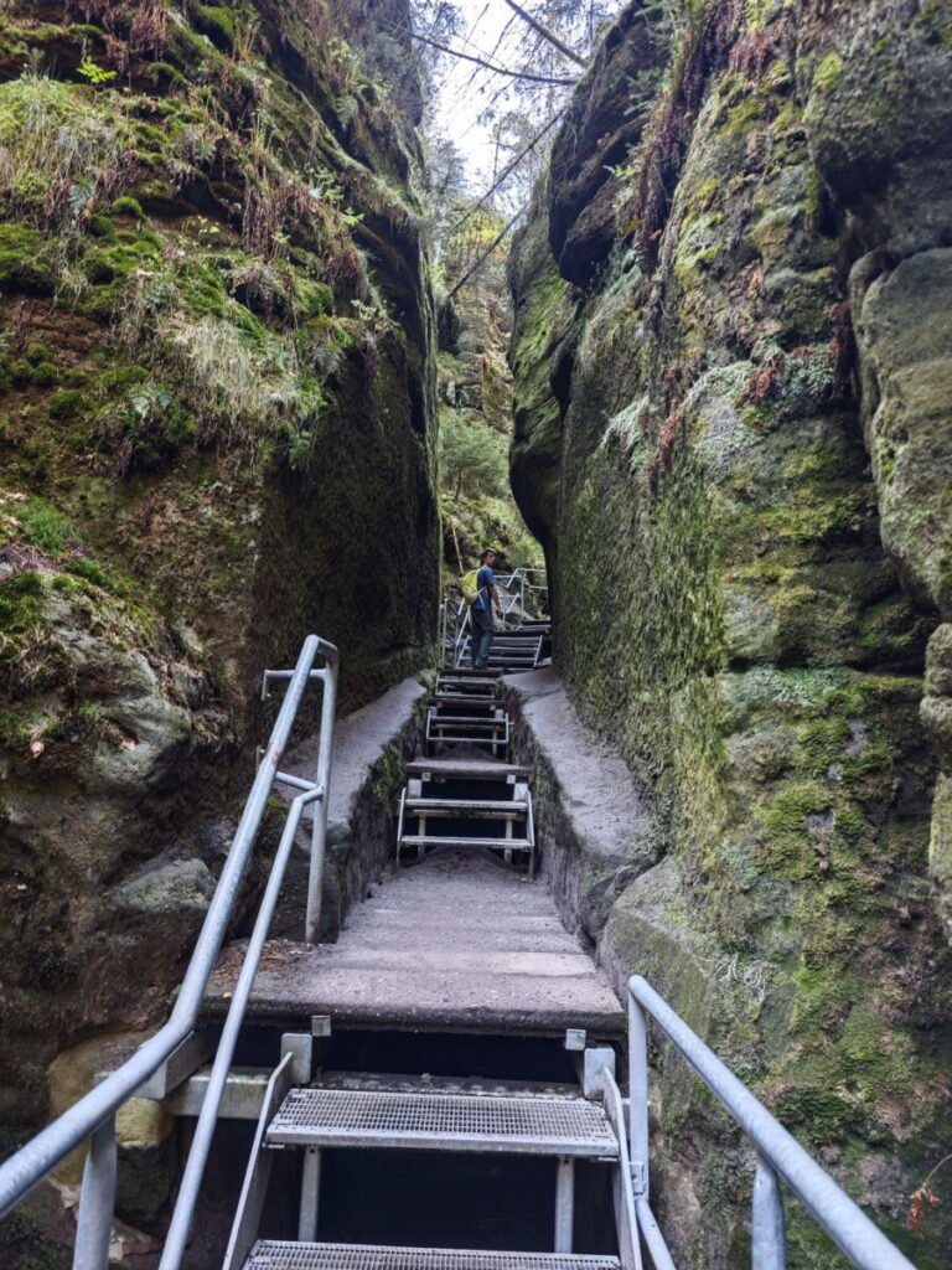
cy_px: 635
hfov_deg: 58.9
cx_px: 476
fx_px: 843
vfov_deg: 73.9
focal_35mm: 23
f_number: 1.63
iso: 640
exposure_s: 1/39.2
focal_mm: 8.72
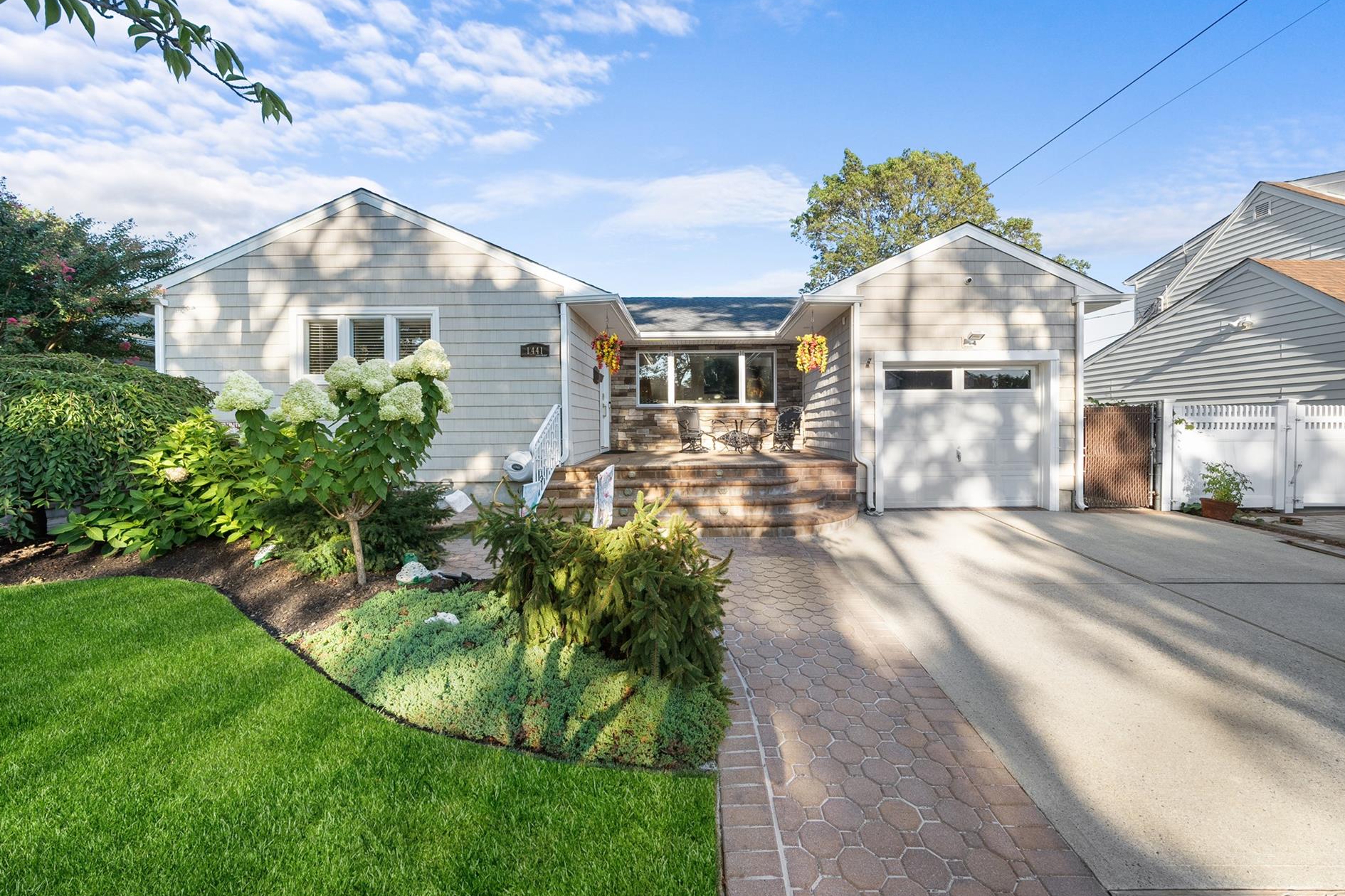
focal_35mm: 13
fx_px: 486
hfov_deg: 108.3
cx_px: 695
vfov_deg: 85.4
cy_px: 433
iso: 320
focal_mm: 12
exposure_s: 1/25
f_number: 9
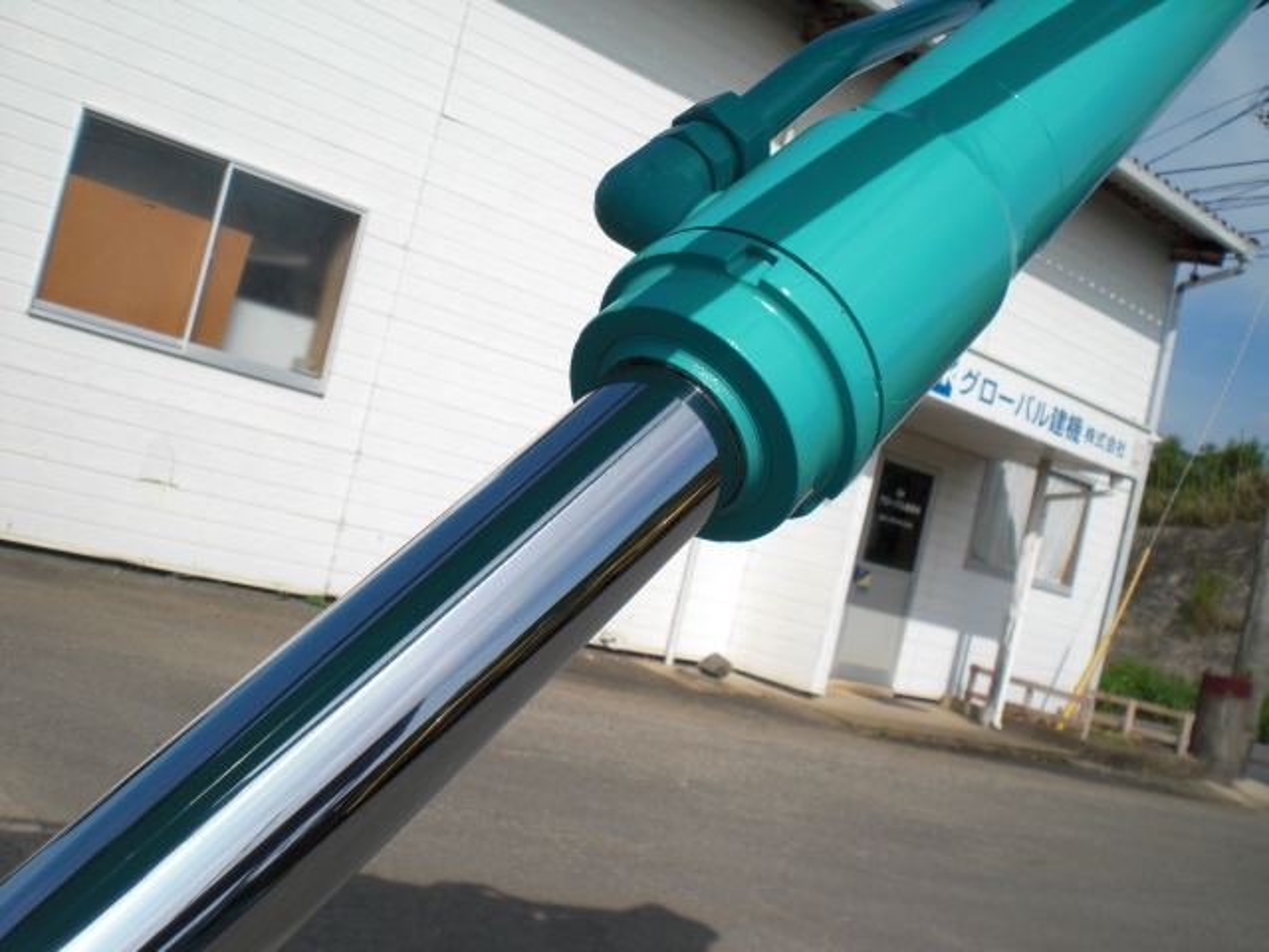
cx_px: 634
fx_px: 1393
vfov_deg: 37.7
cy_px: 476
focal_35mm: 38
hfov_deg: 49.0
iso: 64
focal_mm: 6.3
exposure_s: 1/640
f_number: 5.6
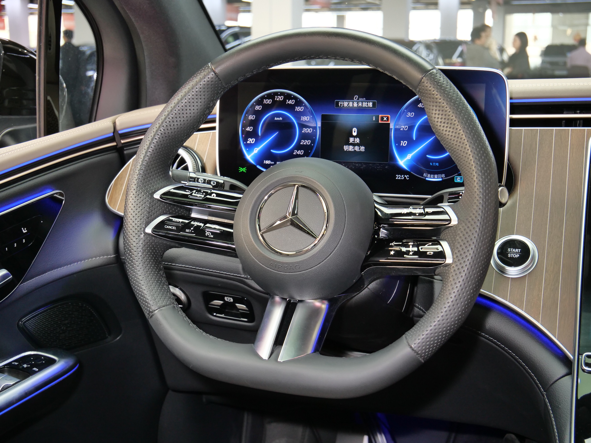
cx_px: 296
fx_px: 854
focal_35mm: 50
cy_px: 222
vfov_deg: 29.1
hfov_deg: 38.2
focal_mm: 25
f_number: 5
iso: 800
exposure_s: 1/30
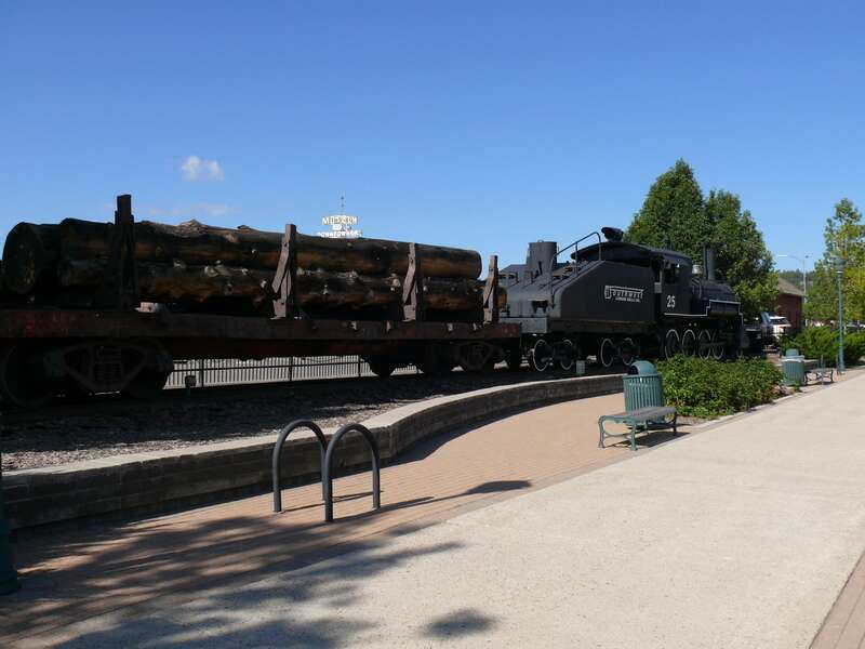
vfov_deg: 40.7
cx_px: 432
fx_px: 875
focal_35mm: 35
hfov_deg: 52.6
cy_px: 324
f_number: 5.6
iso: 100
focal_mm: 7.4
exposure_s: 1/500
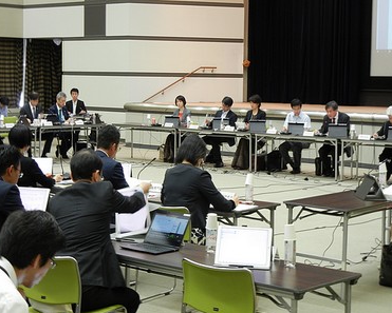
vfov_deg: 19.0
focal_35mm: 81
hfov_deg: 23.6
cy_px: 157
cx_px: 183
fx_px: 940
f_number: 4.3
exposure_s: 1/7.6
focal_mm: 13.9
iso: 400
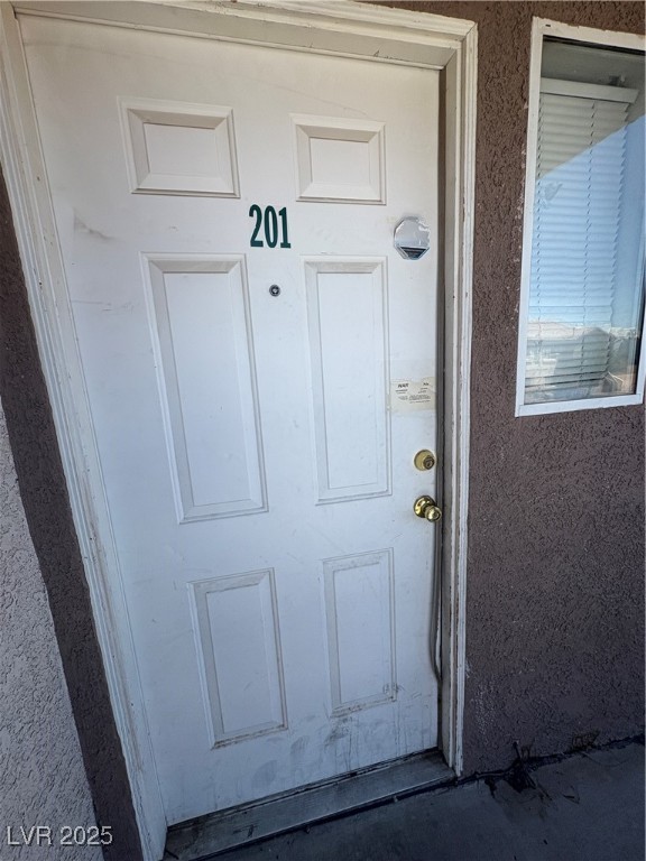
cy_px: 430
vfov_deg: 102.1
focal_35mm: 14
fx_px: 348
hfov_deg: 85.7
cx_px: 323
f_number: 2.2
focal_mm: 2.22
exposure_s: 1/675
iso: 40
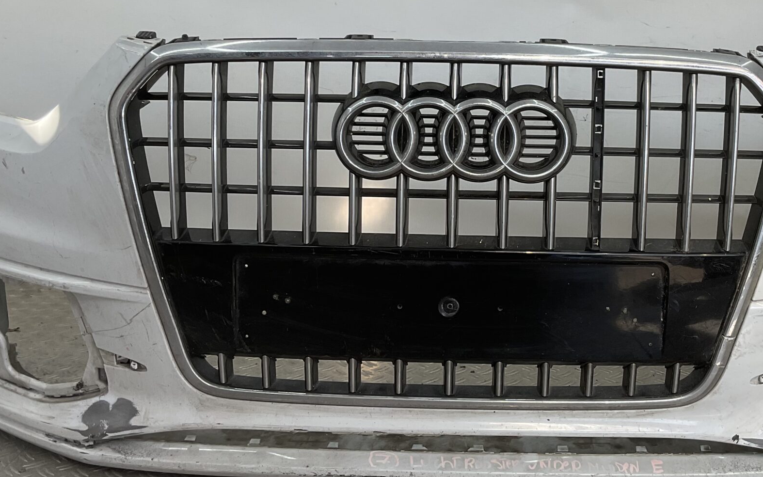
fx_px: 1040
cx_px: 478
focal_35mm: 50
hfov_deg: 40.0
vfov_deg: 25.7
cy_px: 153
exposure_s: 1/211
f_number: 1.8
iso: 16
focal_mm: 3
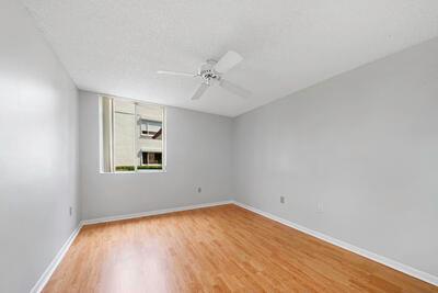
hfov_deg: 112.6
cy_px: 146
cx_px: 219
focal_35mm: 12
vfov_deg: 90.1
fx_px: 146
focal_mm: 12
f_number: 14
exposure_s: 1/8
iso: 400
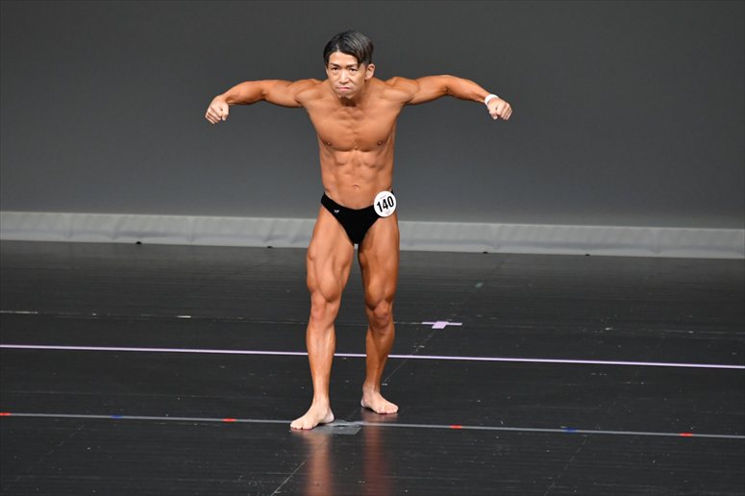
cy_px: 248
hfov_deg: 5.5
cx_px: 372
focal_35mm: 375
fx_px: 7757
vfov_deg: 3.7
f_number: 5.6
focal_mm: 250
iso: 4000
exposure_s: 1/400
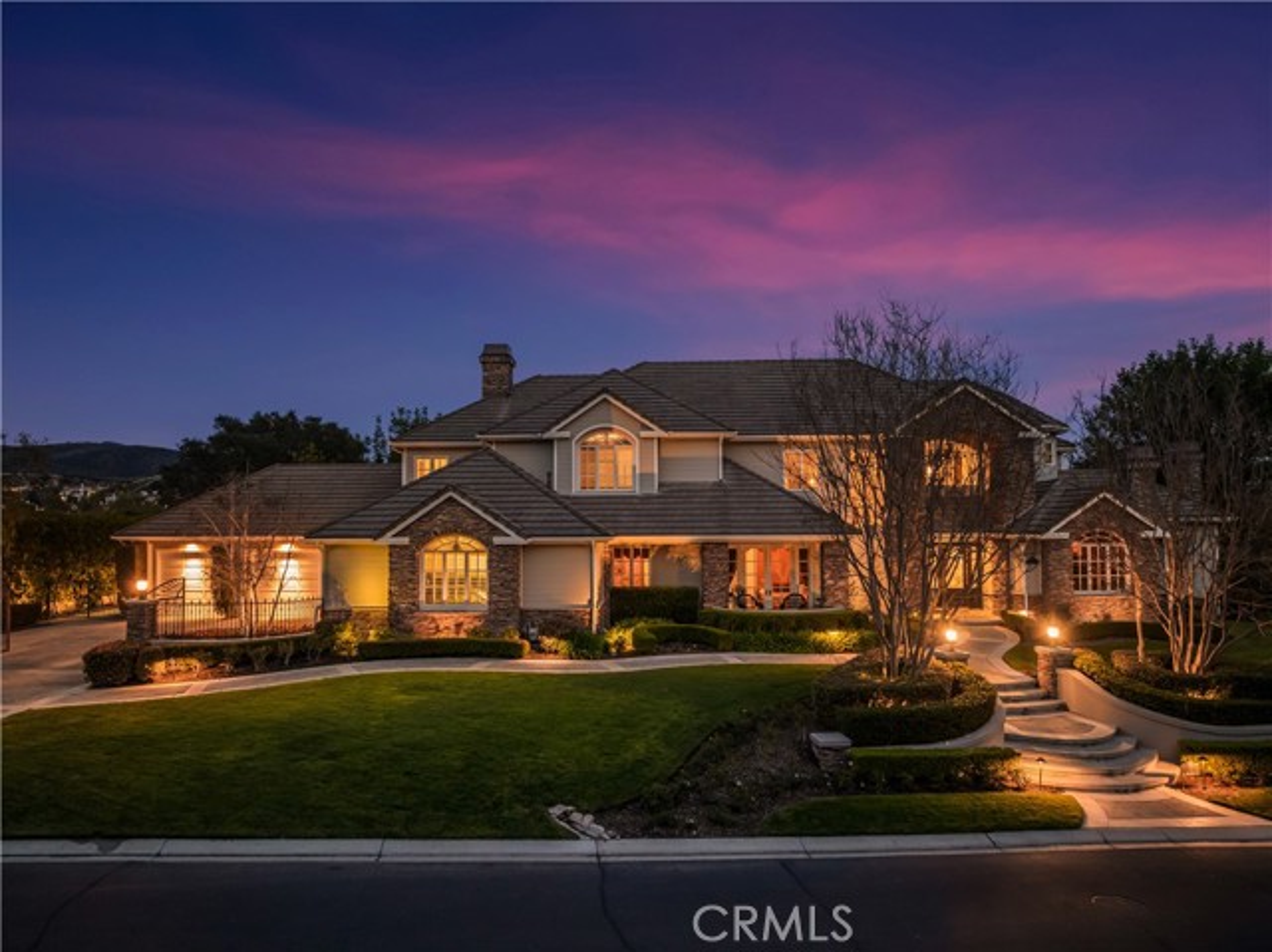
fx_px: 881
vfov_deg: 56.8
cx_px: 636
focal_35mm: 24
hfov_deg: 71.6
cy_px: 476
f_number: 2.8
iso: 830
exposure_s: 1/8
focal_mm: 12.29
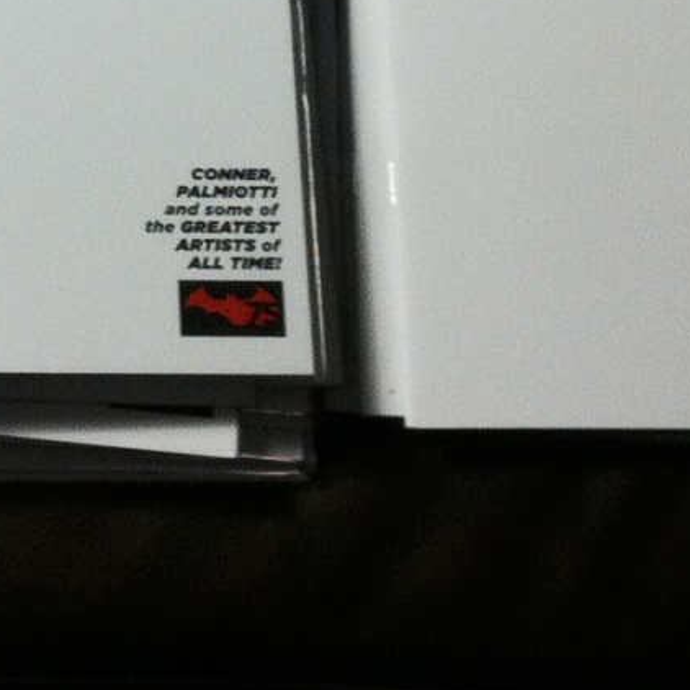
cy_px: -368
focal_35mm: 150
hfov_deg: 11.5
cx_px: -98
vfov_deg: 11.2
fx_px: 3383
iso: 100
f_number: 2.8
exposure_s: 1/15
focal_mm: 3.85
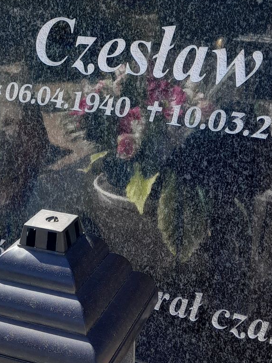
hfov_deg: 22.5
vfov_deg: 29.0
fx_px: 681
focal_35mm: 65
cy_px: 58
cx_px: 94
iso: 20
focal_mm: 4.6
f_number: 2
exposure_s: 1/248
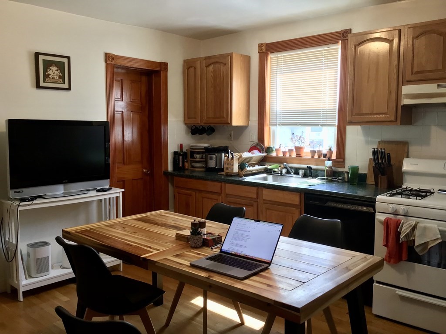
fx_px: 399
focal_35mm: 31
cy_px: 167
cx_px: 223
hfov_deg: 58.4
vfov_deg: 45.4
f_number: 2.4
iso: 64
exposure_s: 1/30
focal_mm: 3.3
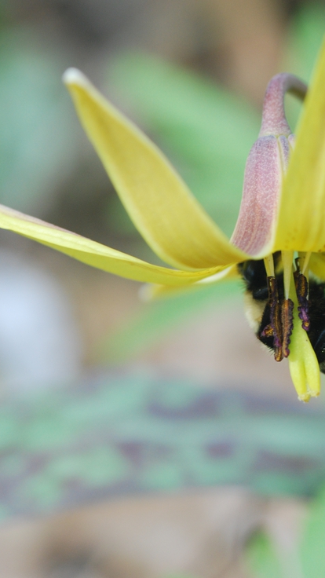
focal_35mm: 197
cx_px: 267
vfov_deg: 10.9
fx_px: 3018
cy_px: 295
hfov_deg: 6.2
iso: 400
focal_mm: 90
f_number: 8
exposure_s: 1/125
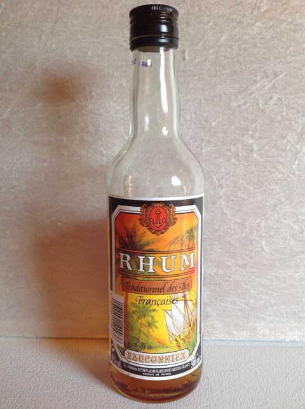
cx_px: 152
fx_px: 412
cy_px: 204
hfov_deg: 40.6
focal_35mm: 35
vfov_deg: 52.7
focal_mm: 4.28
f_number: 2.4
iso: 64
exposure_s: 1/60
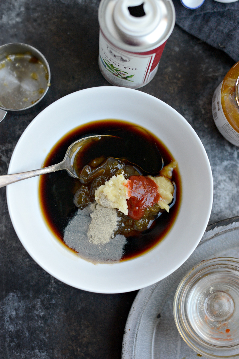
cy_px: 180
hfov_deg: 27.0
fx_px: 497
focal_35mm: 50
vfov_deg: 39.6
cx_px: 120
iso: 3200
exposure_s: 1/1250
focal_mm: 50
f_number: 3.2
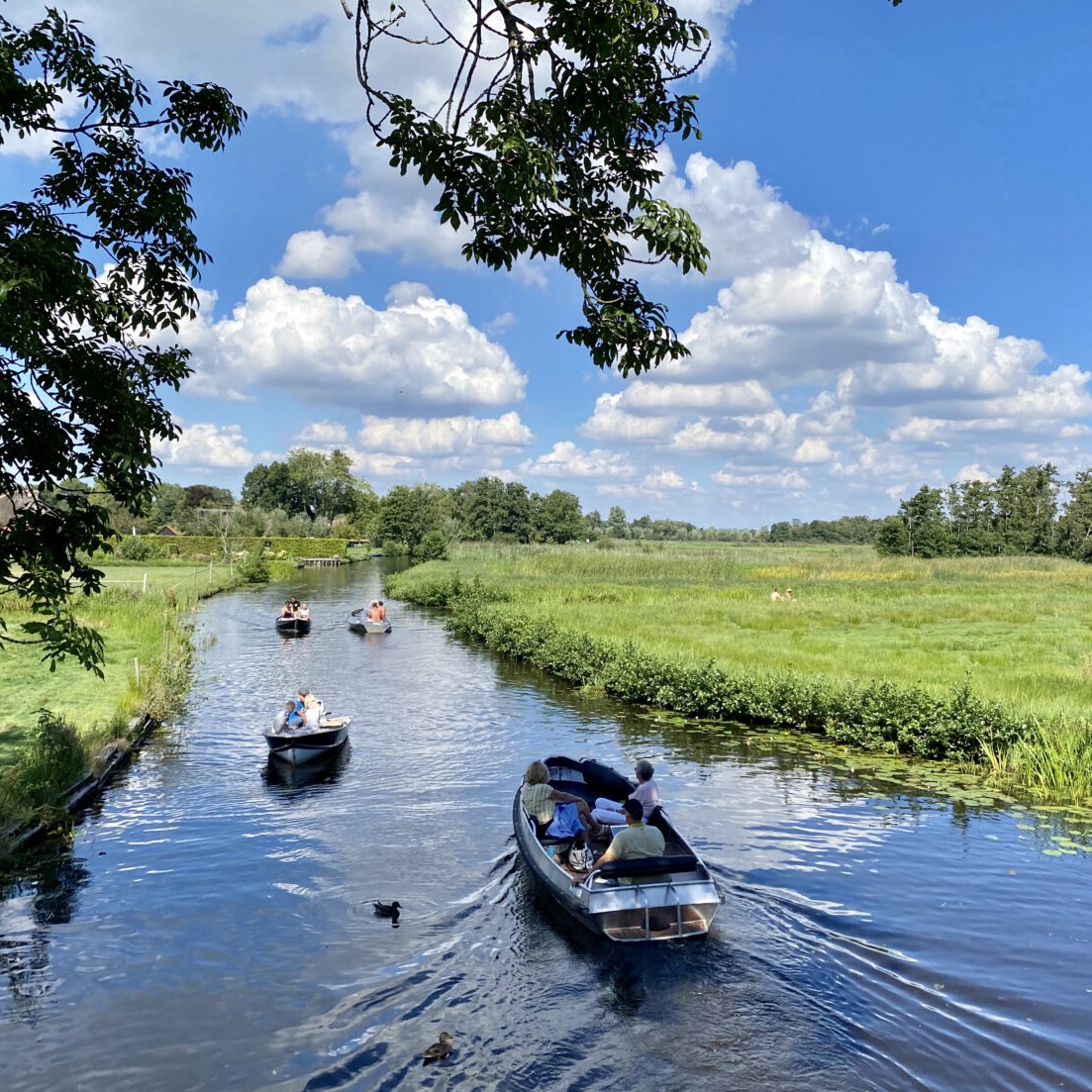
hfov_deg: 51.0
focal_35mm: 32
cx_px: 592
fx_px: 1142
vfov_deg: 51.1
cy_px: 523
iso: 32
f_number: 1.8
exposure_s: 1/3040
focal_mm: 4.25
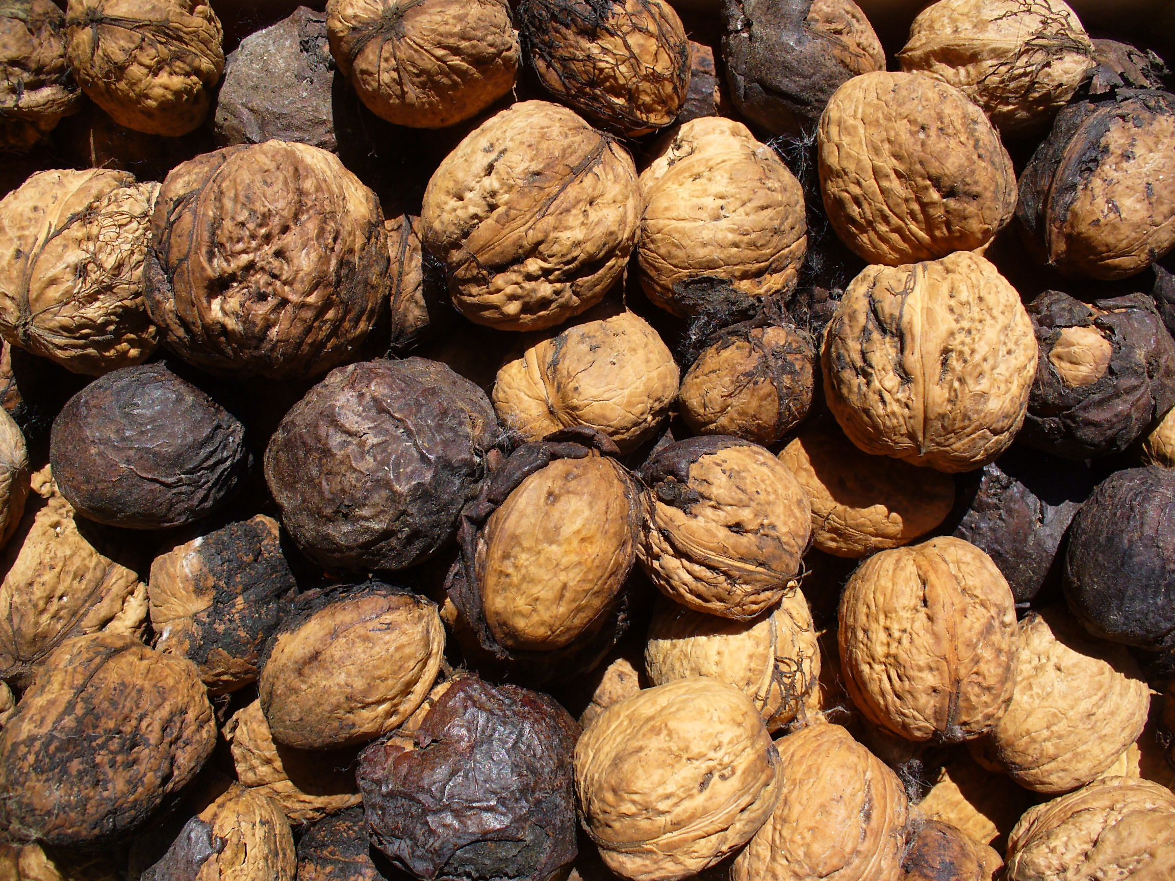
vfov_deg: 38.7
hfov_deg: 50.1
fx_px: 1256
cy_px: 440
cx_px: 588
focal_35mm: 37
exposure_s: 1/250
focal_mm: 6.1
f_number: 5.6
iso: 64
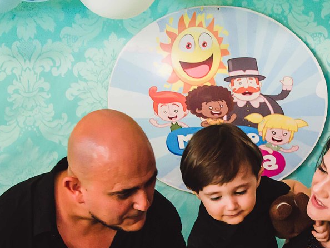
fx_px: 887
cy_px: 212
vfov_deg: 15.8
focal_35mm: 93
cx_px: 213
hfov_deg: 21.0
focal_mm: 32
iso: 1000
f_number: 4.2
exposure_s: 1/80
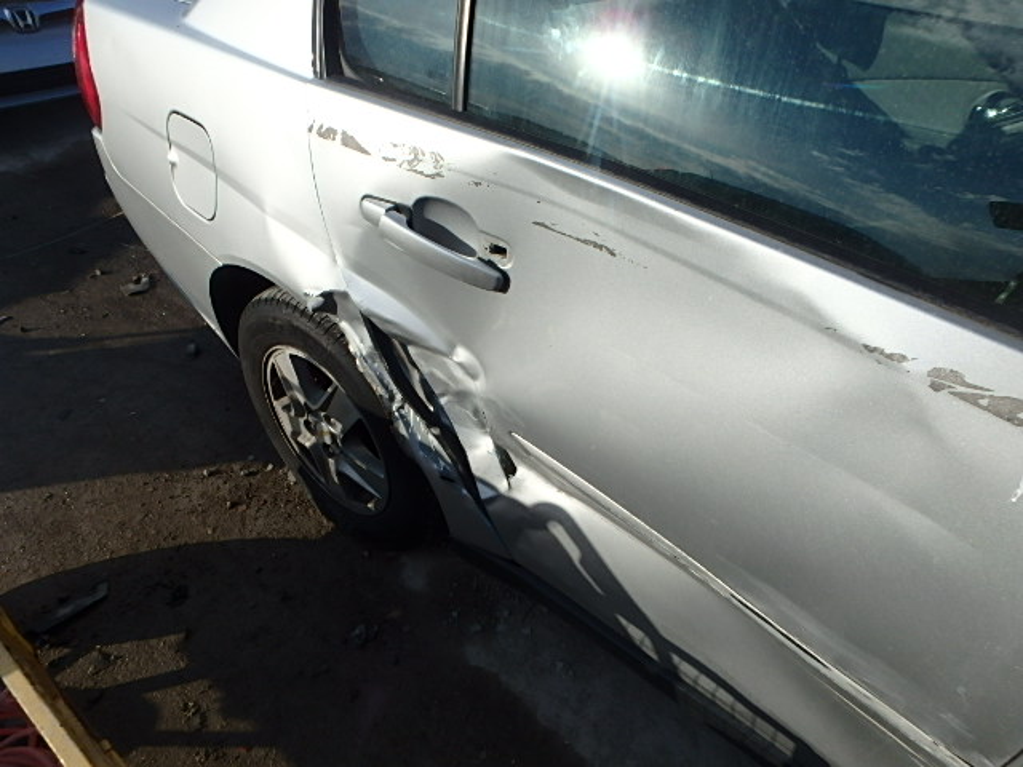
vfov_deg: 63.4
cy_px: 384
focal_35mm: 21
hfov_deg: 79.0
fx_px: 621
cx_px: 512
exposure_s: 1/500
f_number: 6
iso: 125
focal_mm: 3.7
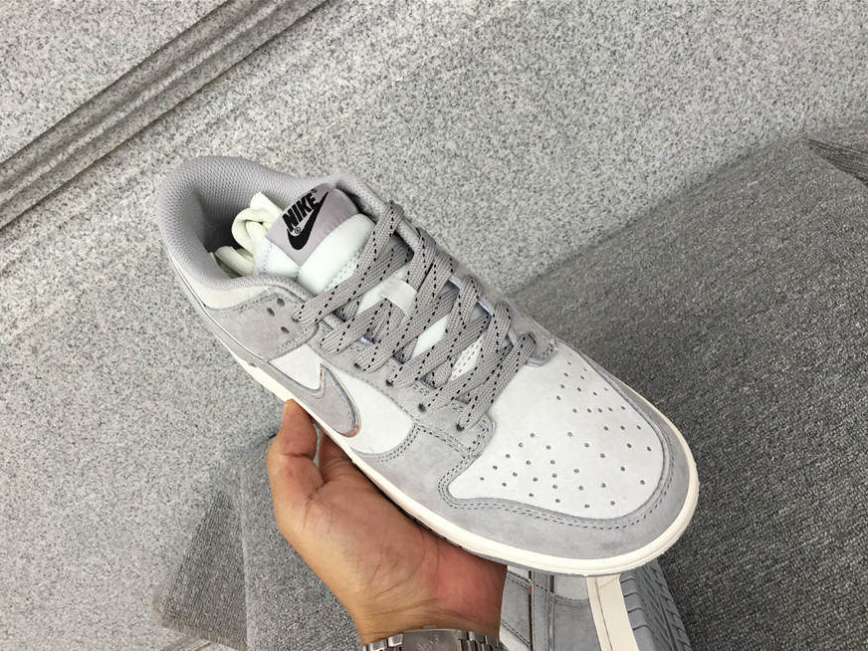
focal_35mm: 32
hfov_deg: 56.8
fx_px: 802
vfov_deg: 44.2
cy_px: 335
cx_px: 423
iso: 50
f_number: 2.4
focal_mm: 3.3
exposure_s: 1/100
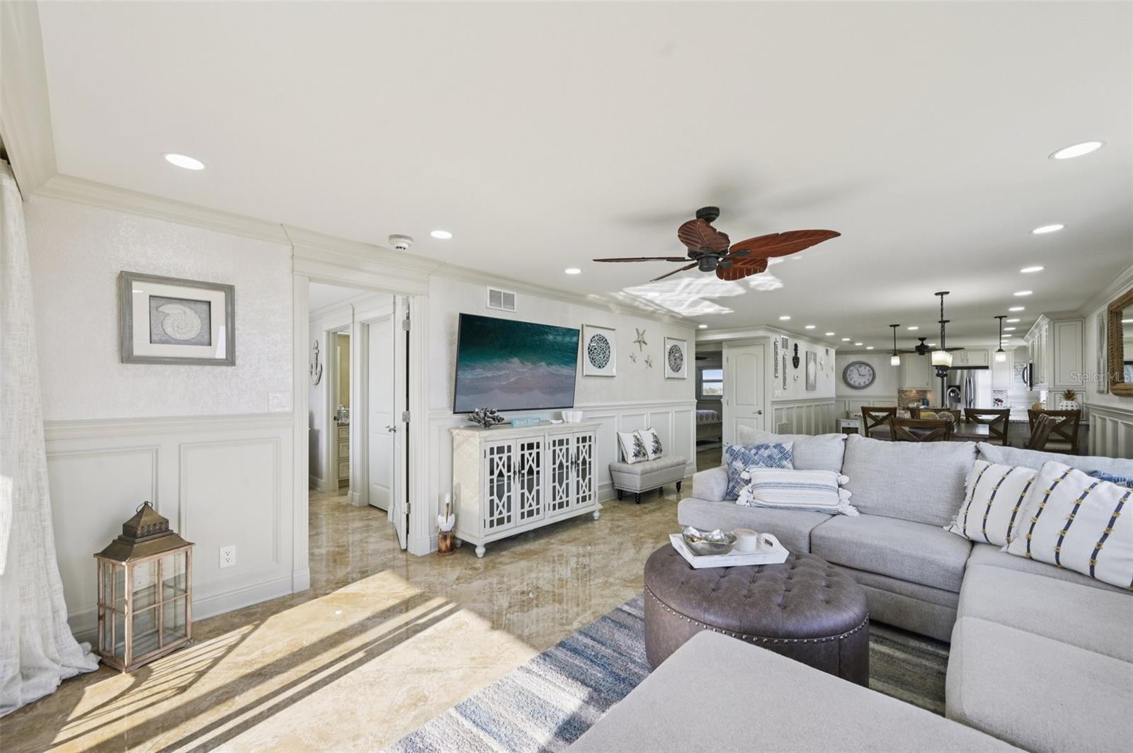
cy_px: 376
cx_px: 566
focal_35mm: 14
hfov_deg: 104.3
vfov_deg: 81.1
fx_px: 440
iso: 400
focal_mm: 14
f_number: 8
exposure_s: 1/100
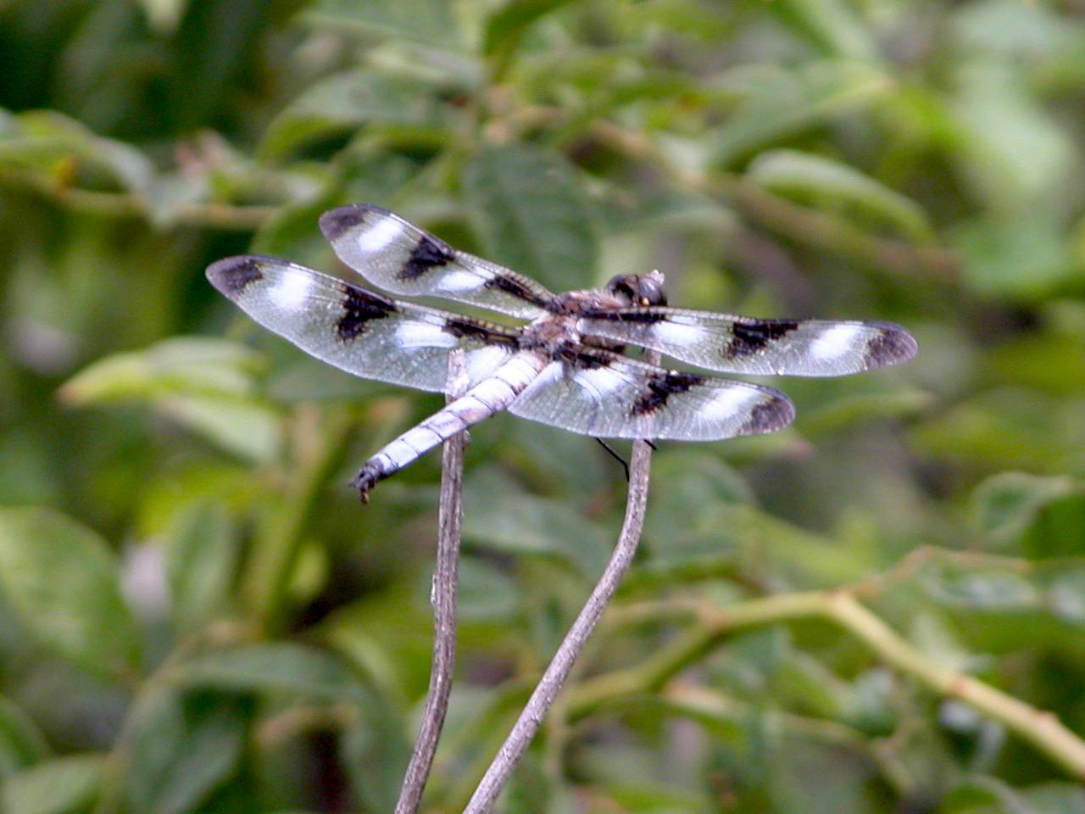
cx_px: 542
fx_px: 8776
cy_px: 407
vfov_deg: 5.3
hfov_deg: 7.1
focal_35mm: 280
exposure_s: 1/315
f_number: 4.2
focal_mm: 71.2
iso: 100
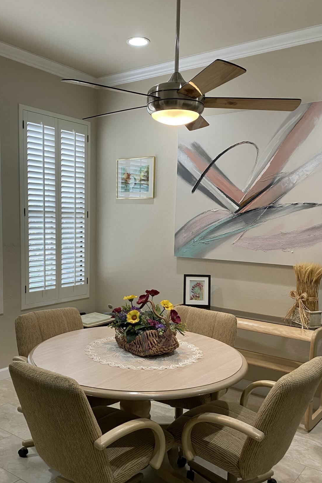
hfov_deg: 39.8
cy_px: 283
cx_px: 125
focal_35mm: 33
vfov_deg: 56.9
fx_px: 443
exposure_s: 1/60
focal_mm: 4.25
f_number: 1.8
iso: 80
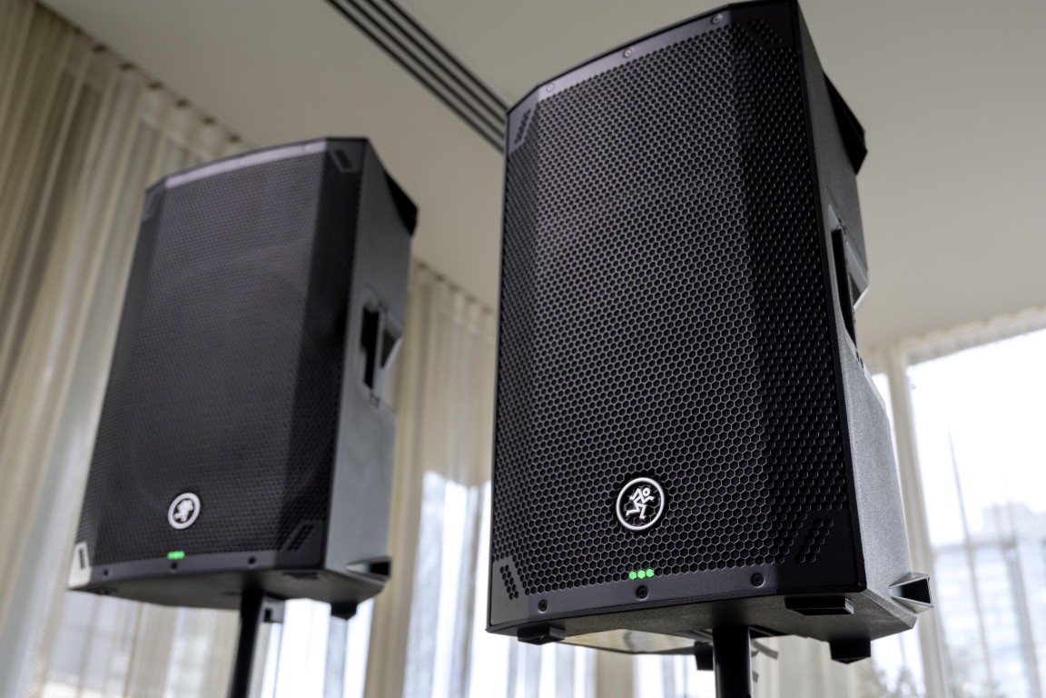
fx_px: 1046
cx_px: 523
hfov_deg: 53.1
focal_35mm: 36
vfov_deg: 36.9
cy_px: 349
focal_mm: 24
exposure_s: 1/320
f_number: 2.8
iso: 400
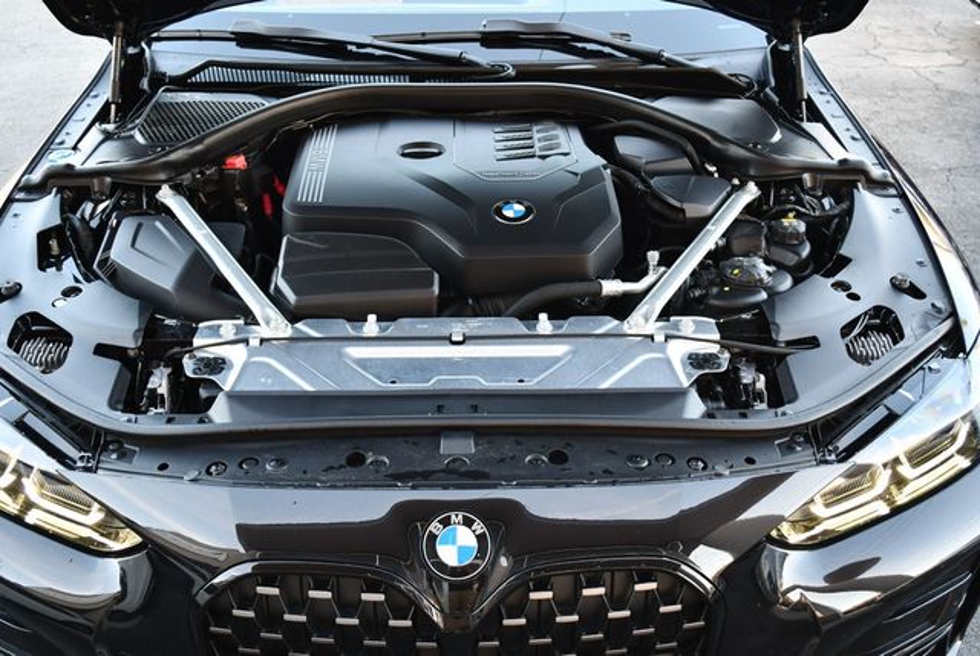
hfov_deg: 48.4
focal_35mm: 40
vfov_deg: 33.5
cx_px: 490
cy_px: 328
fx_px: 1090
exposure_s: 1/250
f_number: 3.8
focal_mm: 20
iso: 560
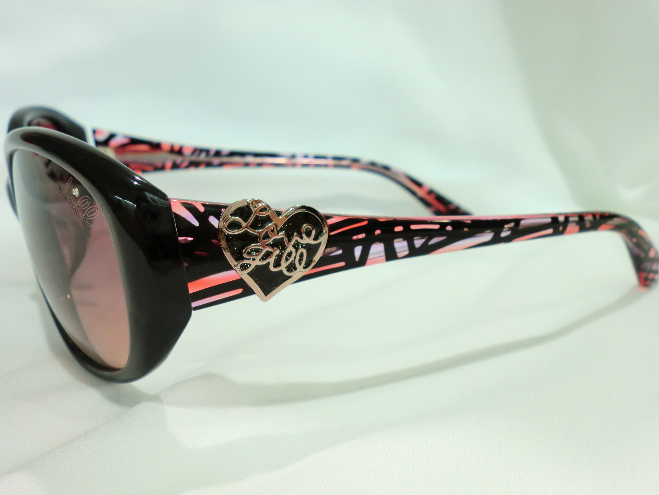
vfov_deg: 44.2
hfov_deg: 56.8
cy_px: 248
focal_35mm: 32
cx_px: 330
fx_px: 609
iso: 125
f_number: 3.5
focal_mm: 5.8
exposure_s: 1/60
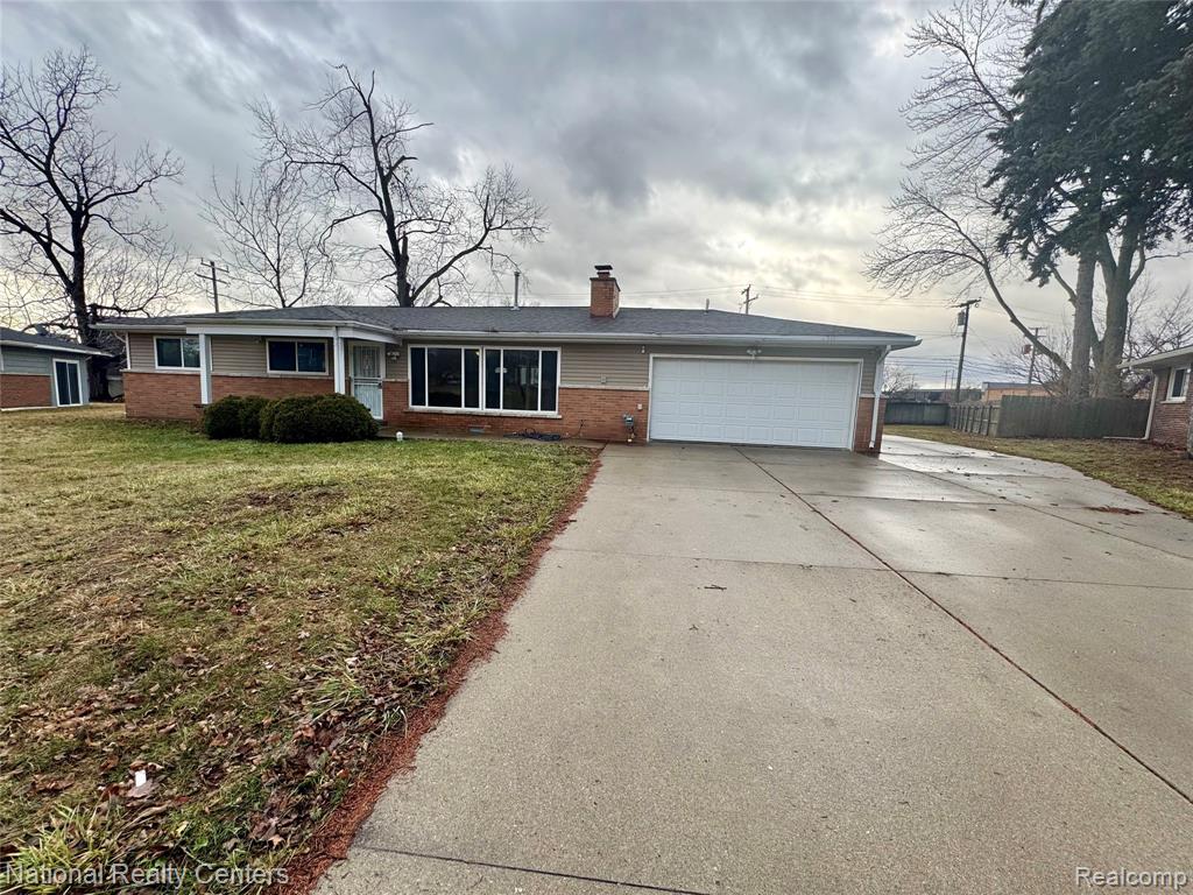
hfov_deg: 102.1
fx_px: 482
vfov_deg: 85.7
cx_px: 596
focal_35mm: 14
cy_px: 448
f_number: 2.2
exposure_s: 1/99
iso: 50
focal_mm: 2.22
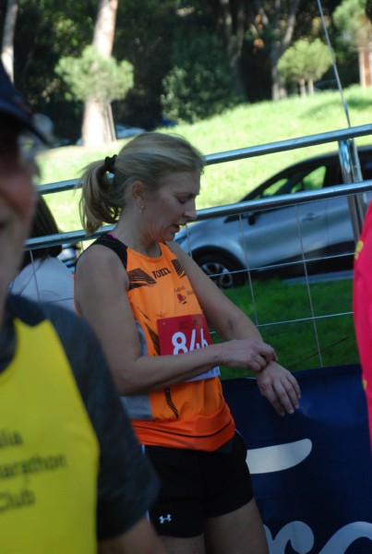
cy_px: 277
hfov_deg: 13.1
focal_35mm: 105
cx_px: 186
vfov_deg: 19.4
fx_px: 1619
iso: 1000
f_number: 5.6
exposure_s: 1/400
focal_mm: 70
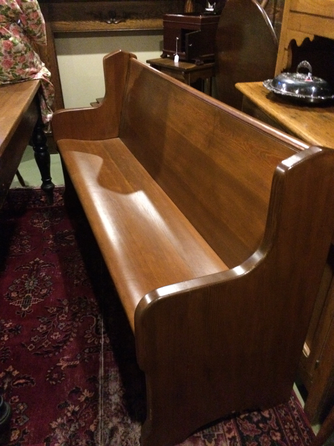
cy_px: 223
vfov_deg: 61.7
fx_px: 373
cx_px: 167
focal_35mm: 29
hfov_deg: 48.2
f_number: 2.2
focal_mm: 4.15
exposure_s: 1/15
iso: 640
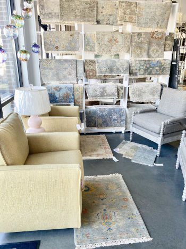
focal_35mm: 26
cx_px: 93
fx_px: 186
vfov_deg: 67.3
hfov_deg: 53.0
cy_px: 124
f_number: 1.8
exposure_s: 1/120
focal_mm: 4.25
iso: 80
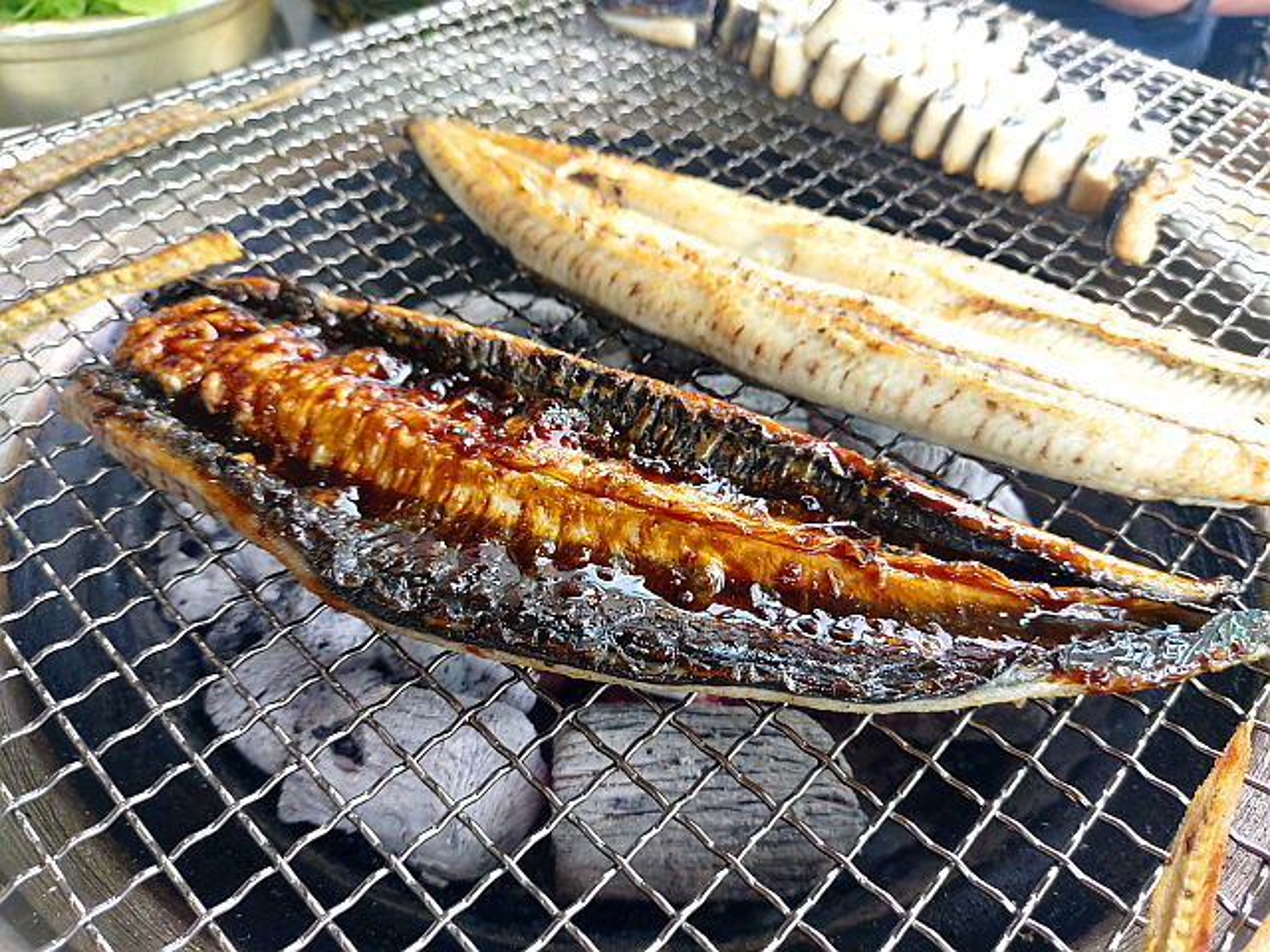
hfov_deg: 69.4
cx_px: 635
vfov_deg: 54.9
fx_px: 917
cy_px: 476
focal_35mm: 25
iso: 125
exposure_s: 1/50
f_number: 2
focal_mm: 4.58
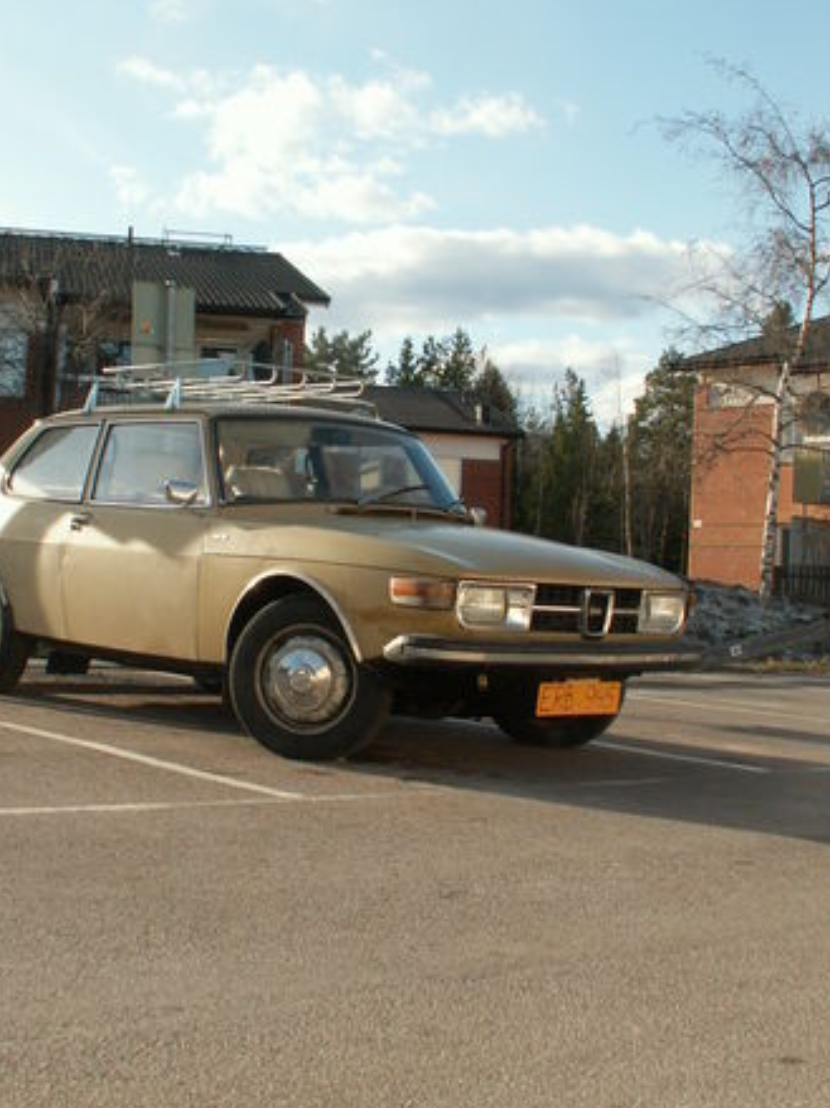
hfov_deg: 28.5
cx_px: 338
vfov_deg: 37.5
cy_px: 596
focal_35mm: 51
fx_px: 1631
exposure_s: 1/125
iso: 50
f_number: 5.6
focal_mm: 5.86
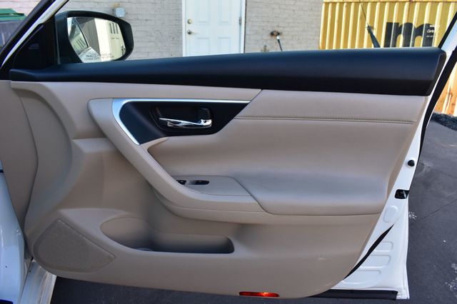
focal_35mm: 27
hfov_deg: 67.4
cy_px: 152
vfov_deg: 47.9
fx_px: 343
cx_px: 228
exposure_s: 1/125
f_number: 9
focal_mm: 18
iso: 400
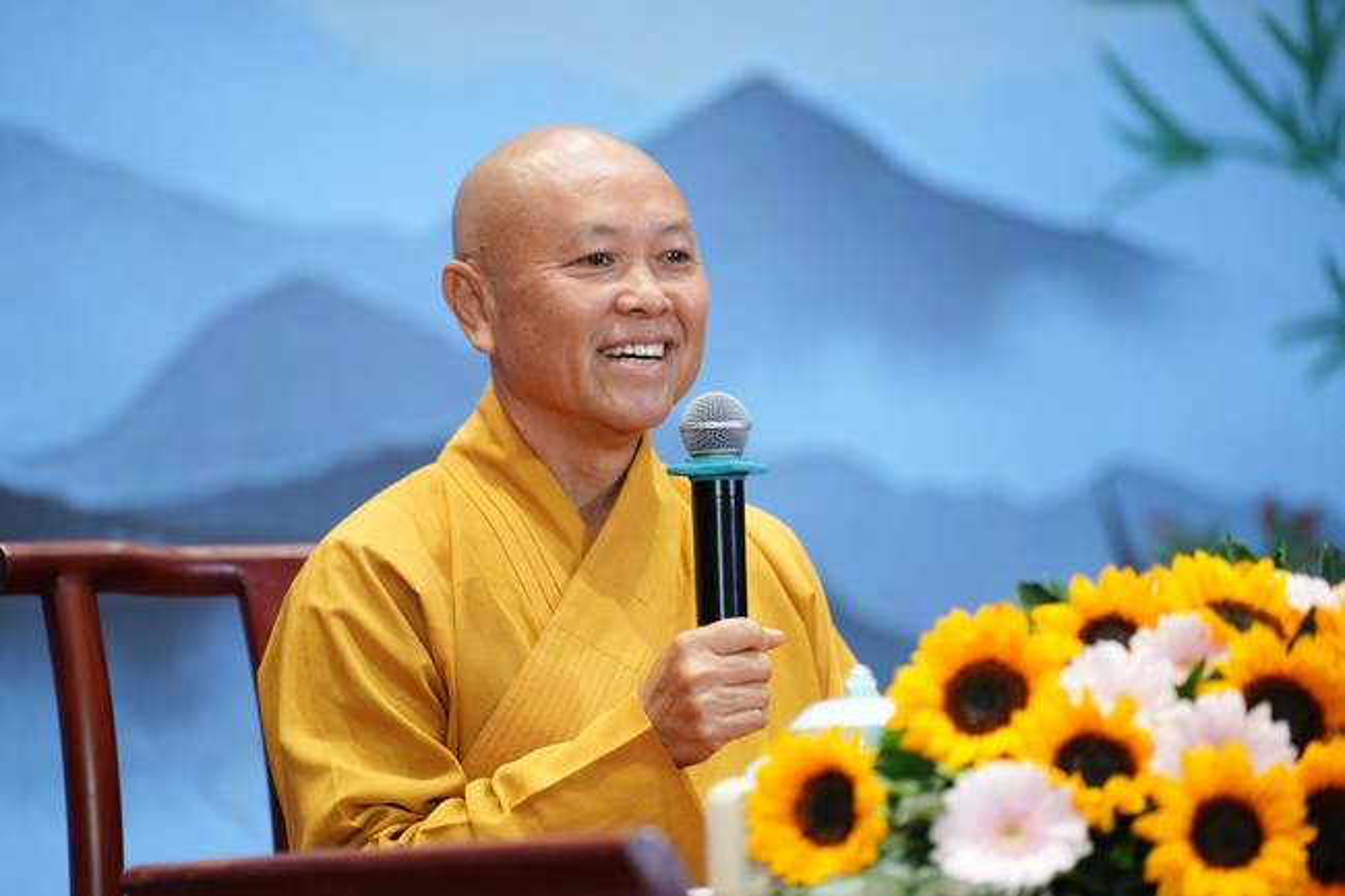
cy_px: 448
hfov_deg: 14.4
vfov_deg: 9.6
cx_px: 672
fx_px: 5341
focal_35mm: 143
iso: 1250
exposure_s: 1/100
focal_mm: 143
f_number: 2.8
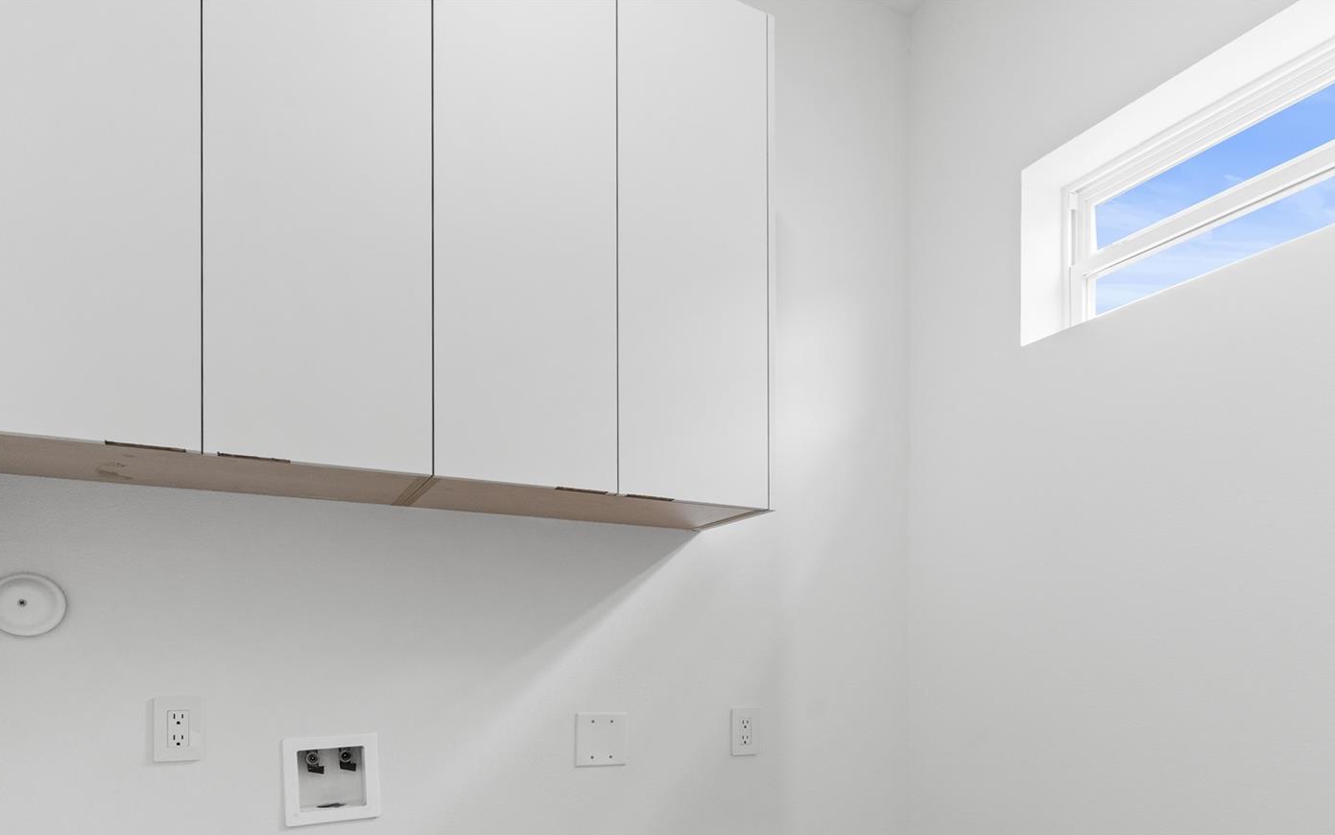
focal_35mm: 24
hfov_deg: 74.4
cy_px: 652
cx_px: 760
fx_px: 873
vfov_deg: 48.6
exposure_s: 1/6
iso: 200
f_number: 9
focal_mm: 16
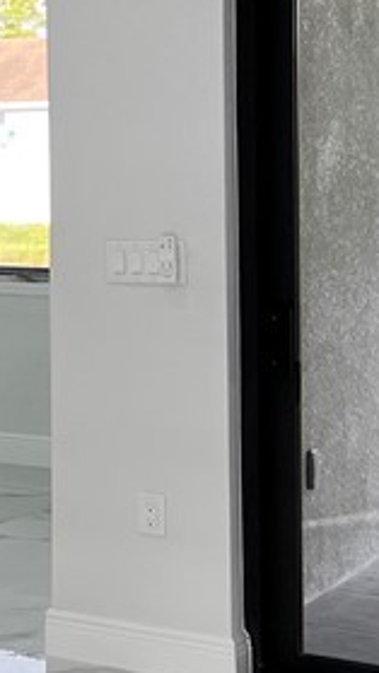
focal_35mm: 104
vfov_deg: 20.3
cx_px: -744
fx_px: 1857
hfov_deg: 9.3
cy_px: 140
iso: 64
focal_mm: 5.7
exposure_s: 1/120
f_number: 1.5
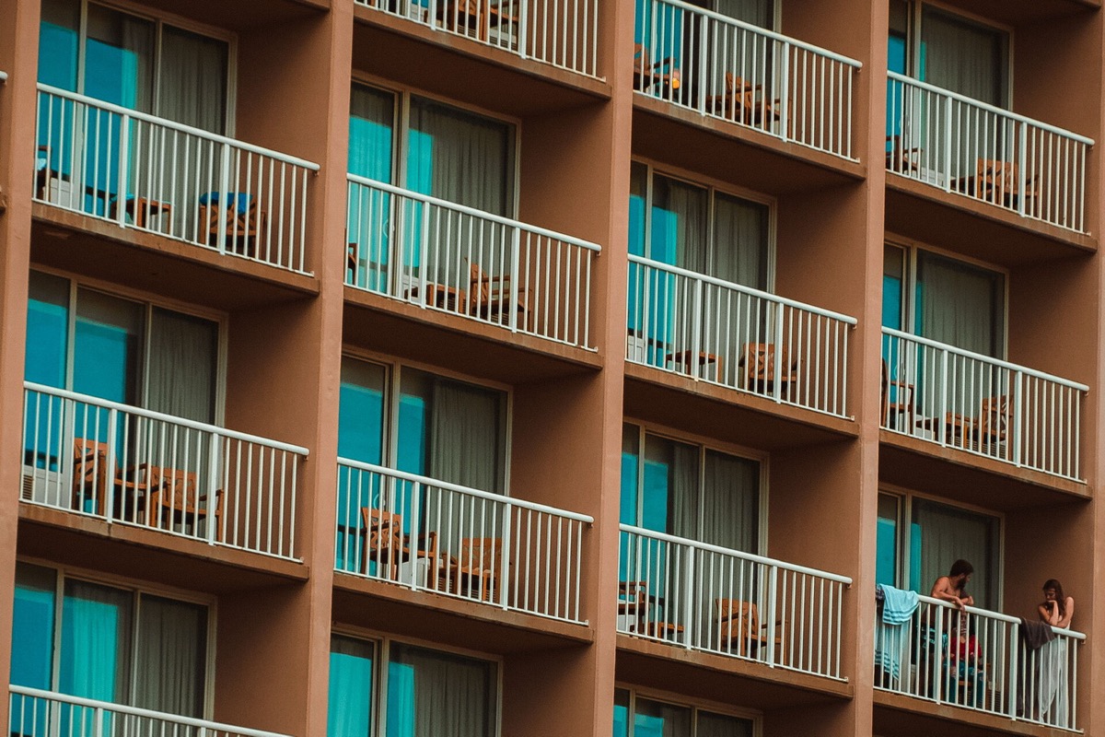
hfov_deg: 24.5
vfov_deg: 16.5
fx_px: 2547
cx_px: 552
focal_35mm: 83
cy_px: 368
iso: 200
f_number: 5.6
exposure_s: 1/480
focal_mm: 55
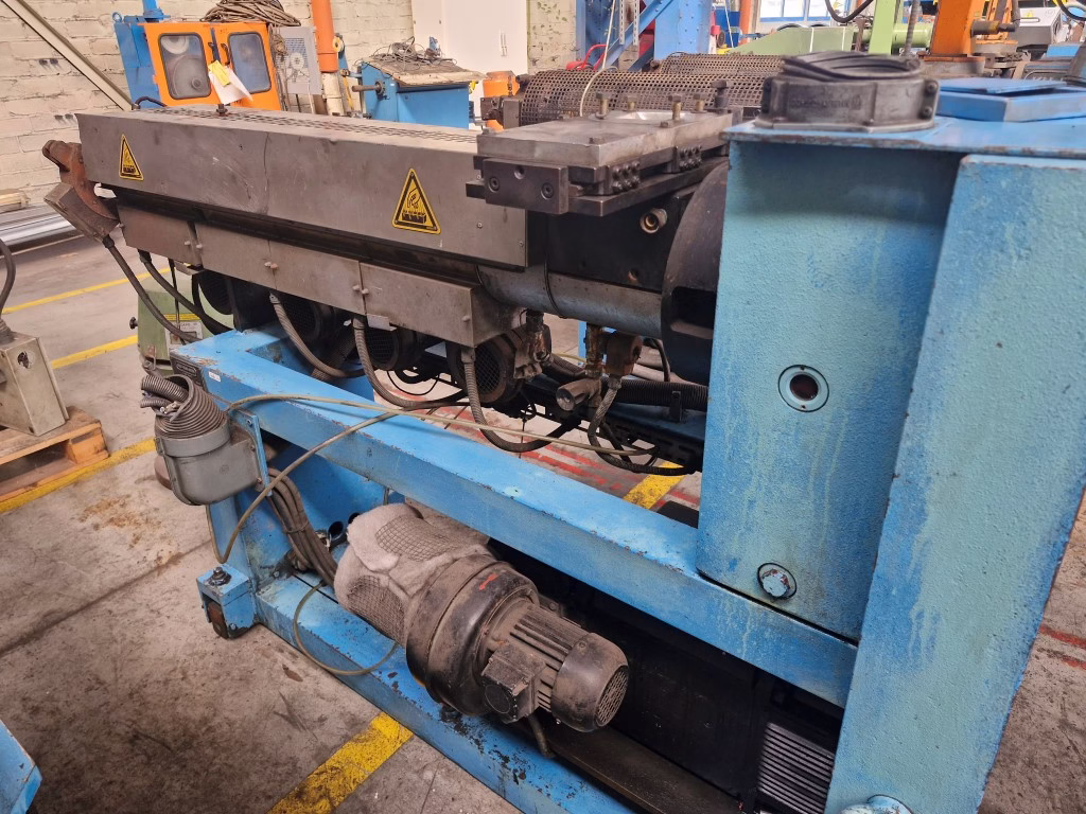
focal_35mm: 23
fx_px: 722
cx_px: 543
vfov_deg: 58.9
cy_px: 407
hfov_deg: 73.9
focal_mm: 5.54
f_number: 1.8
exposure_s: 1/100
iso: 320
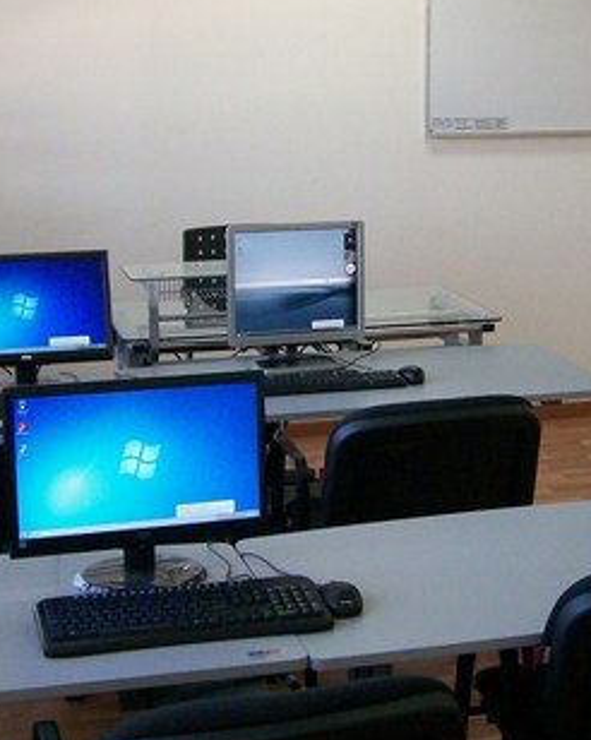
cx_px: 365
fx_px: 1554
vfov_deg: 26.7
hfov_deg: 21.5
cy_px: 269
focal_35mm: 71
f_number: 2.8
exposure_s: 1/64
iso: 200
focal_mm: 5.8
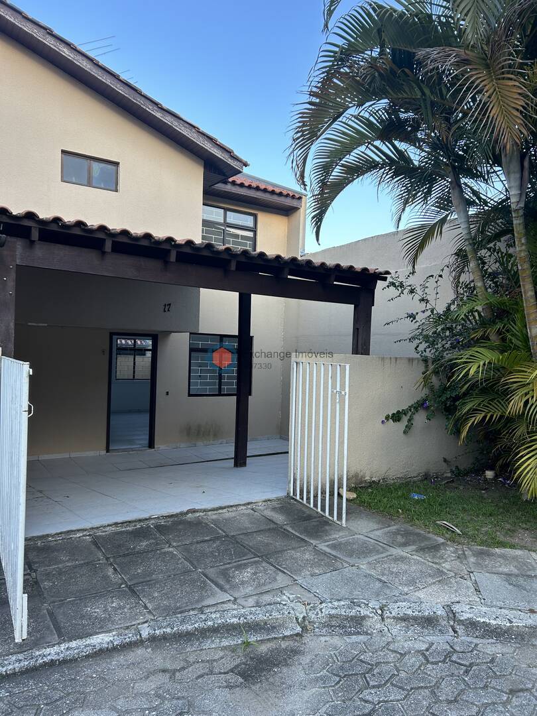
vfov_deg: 67.3
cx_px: 268
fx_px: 538
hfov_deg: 53.1
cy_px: 358
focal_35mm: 26
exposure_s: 1/203
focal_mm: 5.7
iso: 40
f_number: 1.5
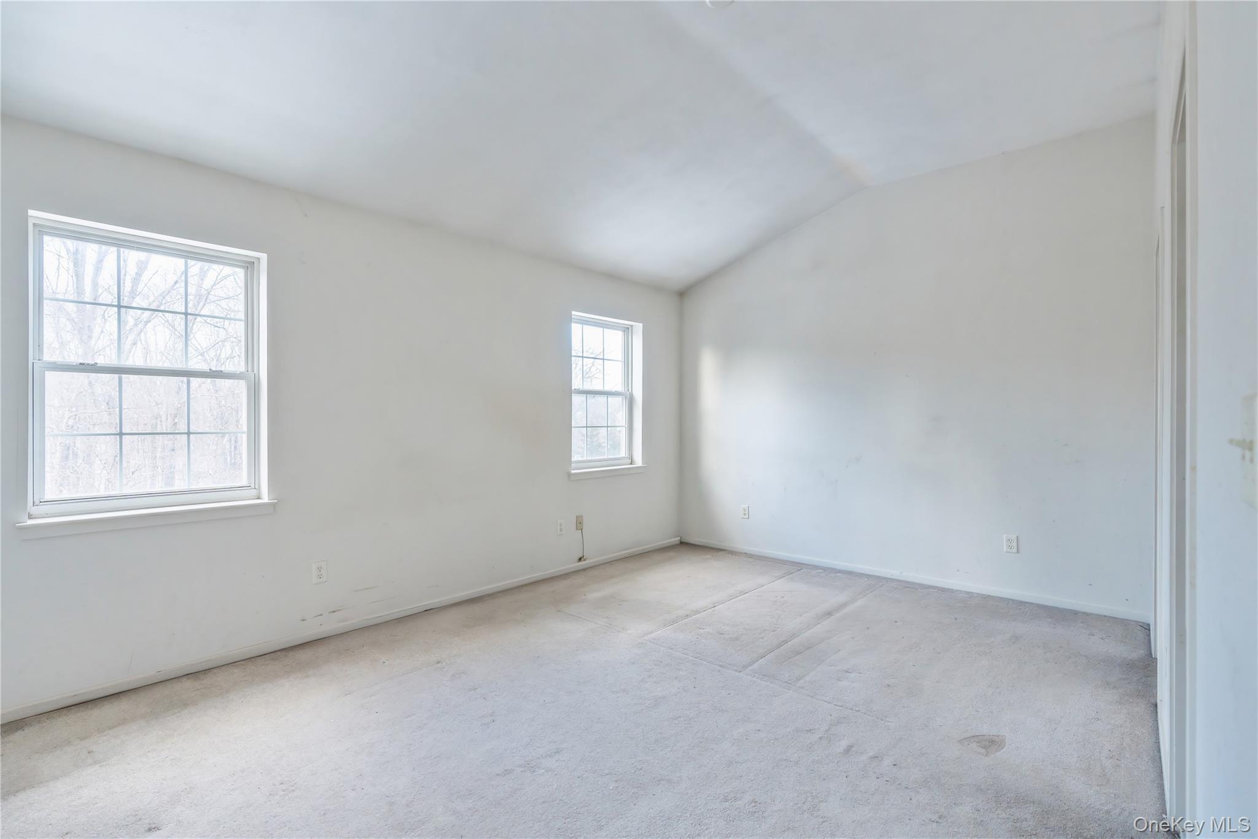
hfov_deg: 96.7
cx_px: 629
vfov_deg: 73.7
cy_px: 420
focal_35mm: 16
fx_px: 559
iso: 800
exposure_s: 1/80
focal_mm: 16
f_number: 5.6
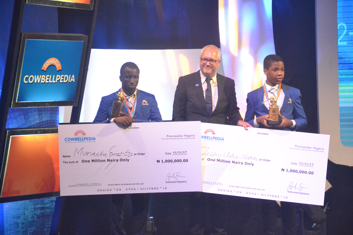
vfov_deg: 10.2
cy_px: 118
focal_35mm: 135
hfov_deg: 15.2
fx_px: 1324
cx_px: 176
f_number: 5.6
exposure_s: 1/250
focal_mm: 90
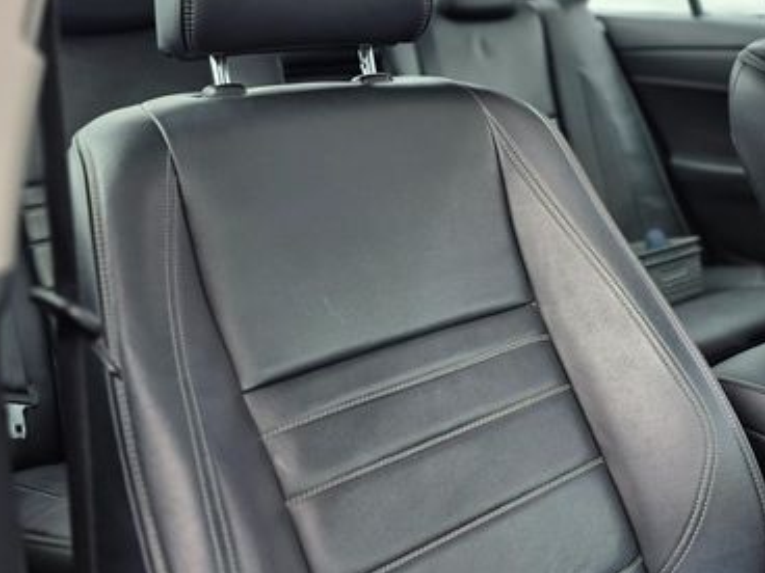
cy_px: 183
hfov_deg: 45.7
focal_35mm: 40
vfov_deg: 35.5
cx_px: 540
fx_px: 884
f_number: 1.7
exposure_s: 1/359
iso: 40
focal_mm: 6.3
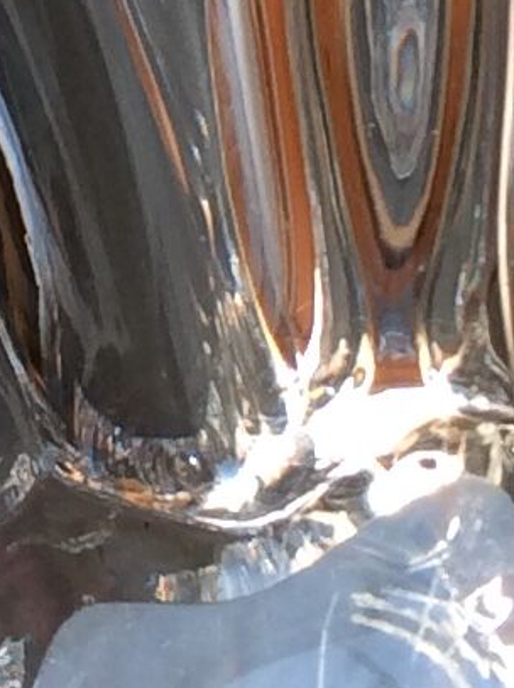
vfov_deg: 9.2
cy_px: -641
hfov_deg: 7.2
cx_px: -61
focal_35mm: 204
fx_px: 4049
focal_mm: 3.3
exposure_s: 1/50
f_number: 2.4
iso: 32
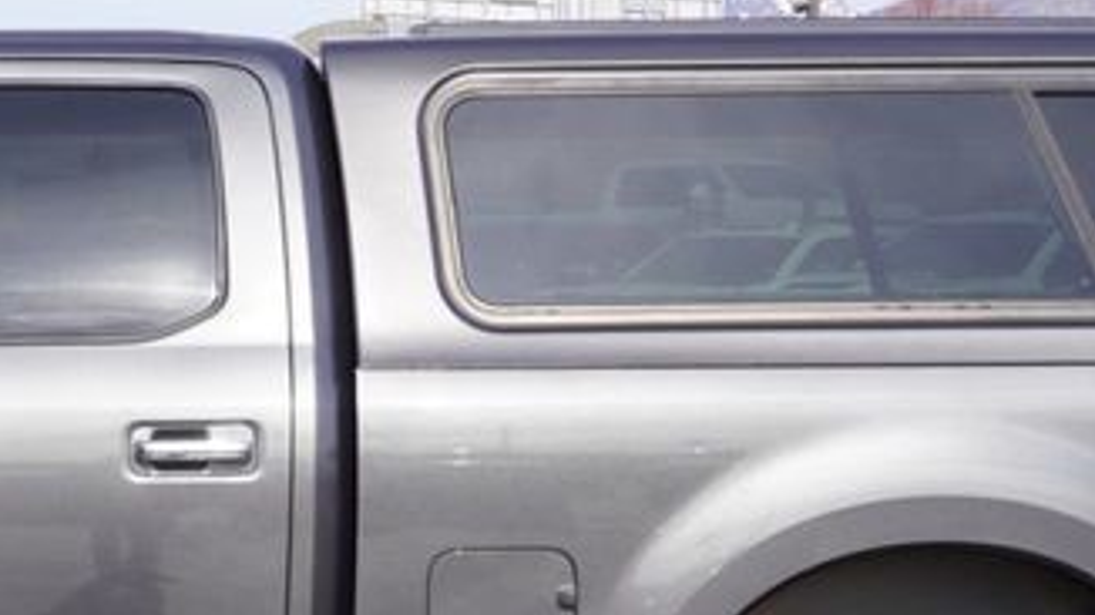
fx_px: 3008
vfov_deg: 11.6
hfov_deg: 20.1
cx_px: 24
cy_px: 585
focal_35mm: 104
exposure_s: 1/125
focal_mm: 21
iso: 100
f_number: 9
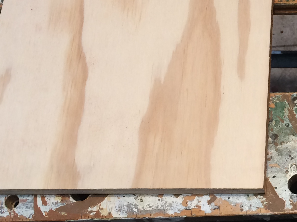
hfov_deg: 23.0
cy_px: 72
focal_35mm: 80
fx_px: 686
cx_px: 323
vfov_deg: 18.4
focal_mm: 4.15
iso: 80
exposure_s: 1/30
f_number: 2.2
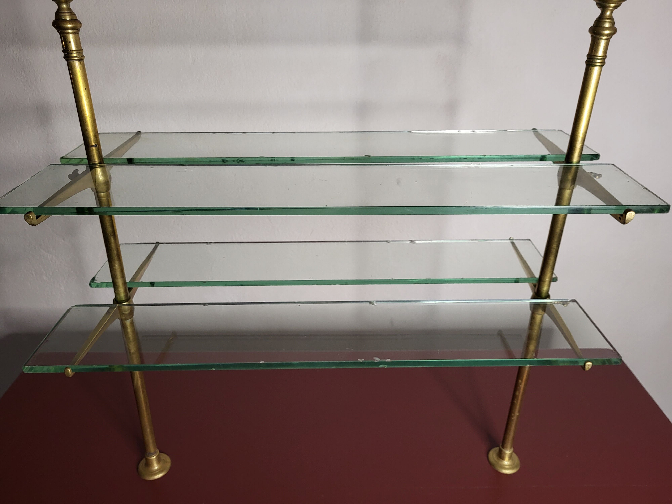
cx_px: 336
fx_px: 505
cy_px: 252
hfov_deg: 67.3
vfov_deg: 53.1
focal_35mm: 26
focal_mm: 5.4
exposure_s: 1/45
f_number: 1.8
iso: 200
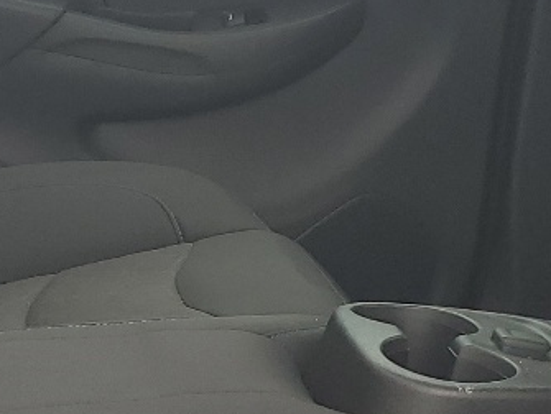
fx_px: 1976
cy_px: 320
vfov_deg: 11.9
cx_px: 265
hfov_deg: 15.9
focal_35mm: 124
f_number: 1.5
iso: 50
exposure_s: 1/370
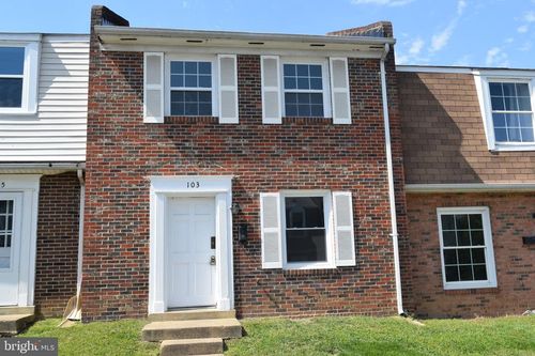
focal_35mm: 36
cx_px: 268
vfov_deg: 36.8
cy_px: 178
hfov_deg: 53.1
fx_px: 535
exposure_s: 1/320
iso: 200
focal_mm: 24
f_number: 9
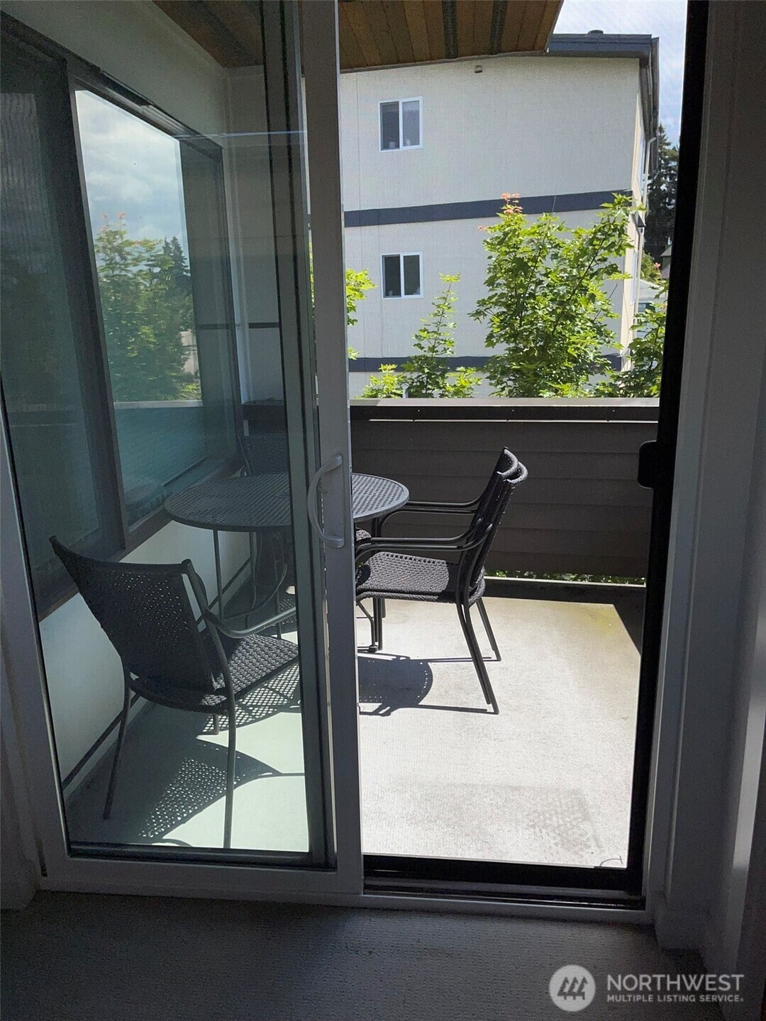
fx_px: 767
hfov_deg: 53.1
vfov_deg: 67.3
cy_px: 510
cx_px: 383
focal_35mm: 26
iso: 32
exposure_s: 1/6250
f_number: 1.6
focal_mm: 5.1
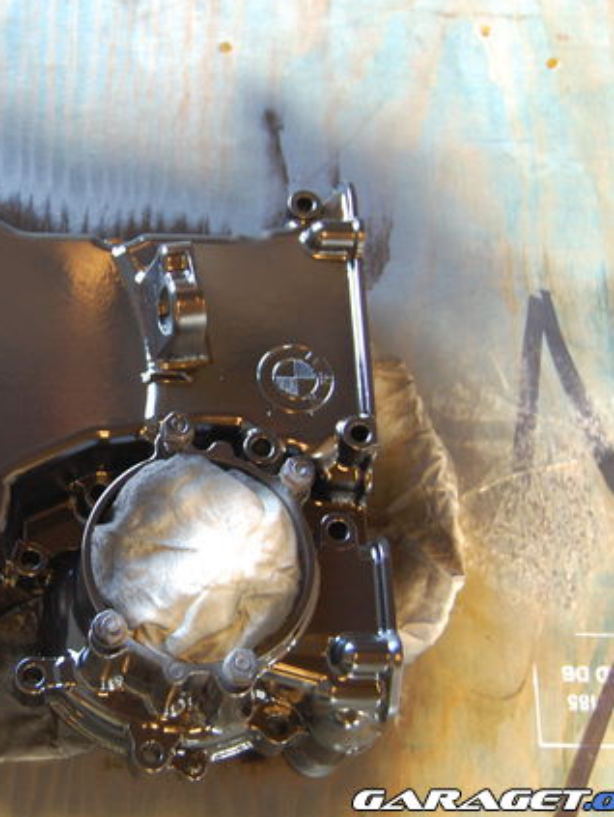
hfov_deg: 23.5
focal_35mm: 61
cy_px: 408
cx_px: 66
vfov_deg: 31.7
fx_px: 1440
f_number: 4.2
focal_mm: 28
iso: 800
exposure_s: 1/25
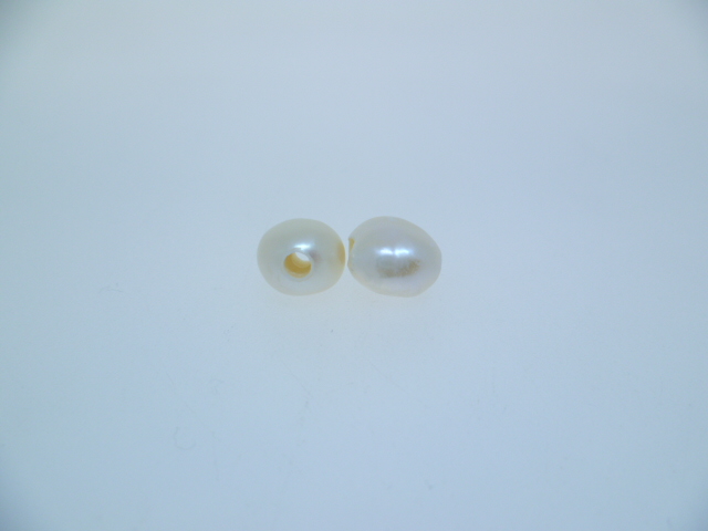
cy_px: 266
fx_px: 573
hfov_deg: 63.4
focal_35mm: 28
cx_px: 354
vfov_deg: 49.7
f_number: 2.8
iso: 80
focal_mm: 5
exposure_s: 1/200
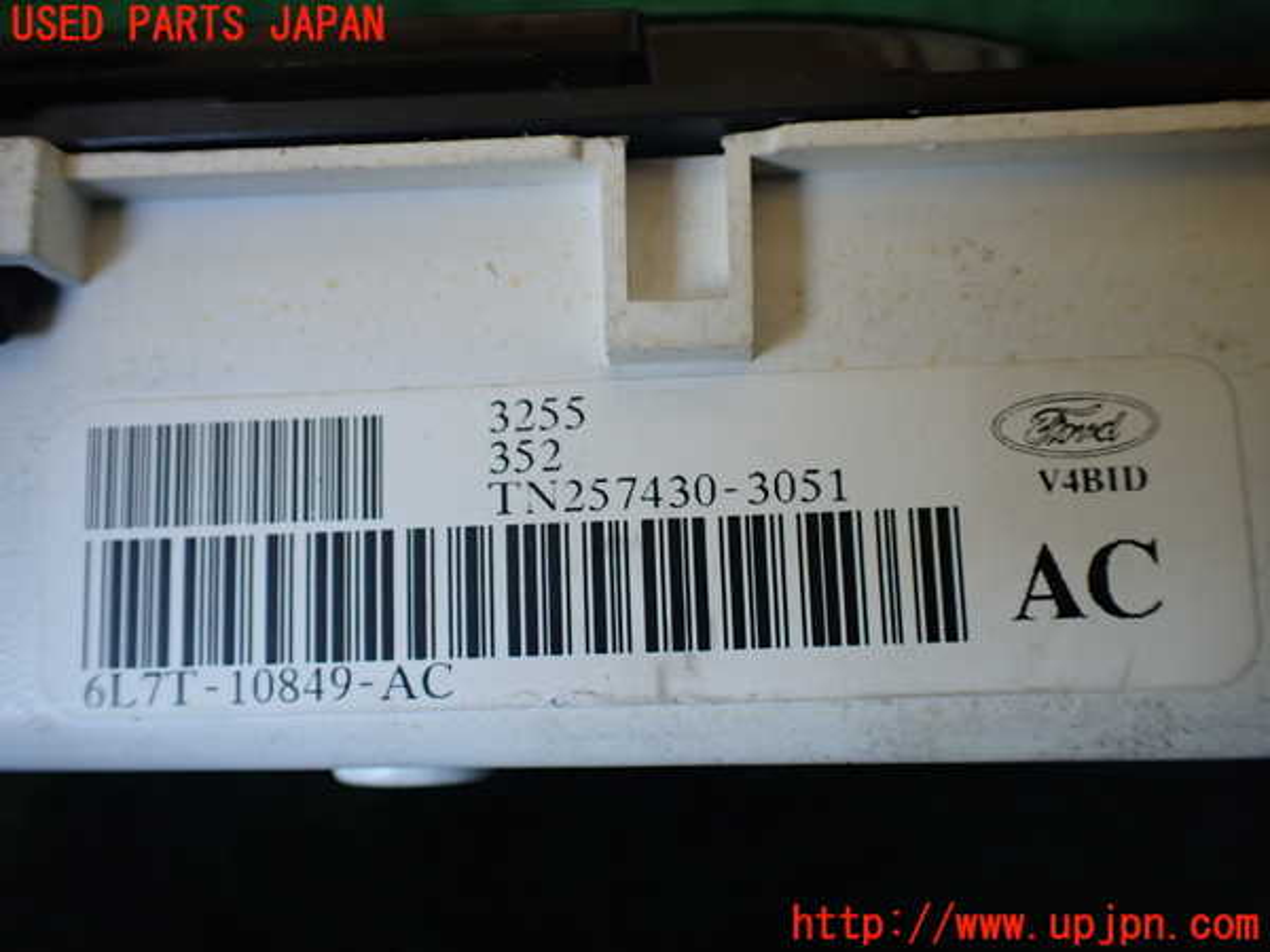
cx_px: 635
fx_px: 1101
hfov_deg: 60.0
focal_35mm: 30
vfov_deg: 46.8
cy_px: 476
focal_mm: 5.4
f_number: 2.3
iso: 250
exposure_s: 1/125
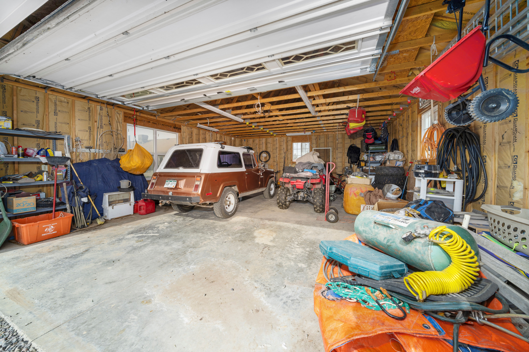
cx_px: 264
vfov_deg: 90.0
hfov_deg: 112.6
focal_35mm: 12
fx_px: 176
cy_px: 176
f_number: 10
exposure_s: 1/250
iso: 100
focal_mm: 12
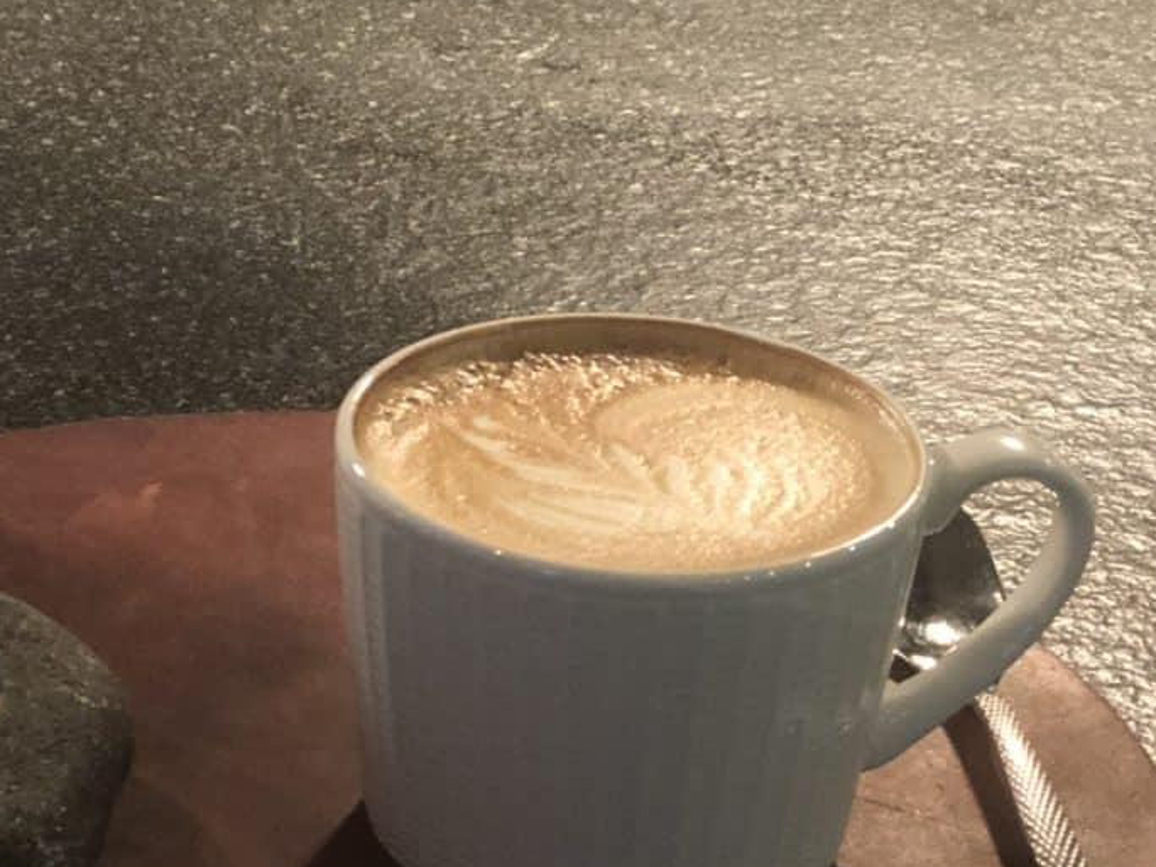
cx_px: 230
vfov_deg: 12.3
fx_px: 4007
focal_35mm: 120
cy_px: 500
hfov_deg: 16.3
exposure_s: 1/33
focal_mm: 6.6
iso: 500
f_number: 2.8
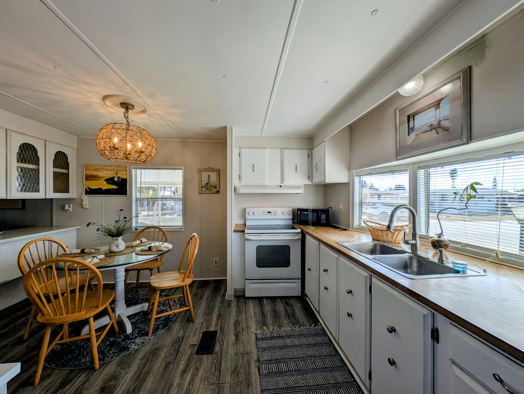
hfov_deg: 110.5
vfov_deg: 94.6
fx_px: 182
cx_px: 262
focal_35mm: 12
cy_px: 197
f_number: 1.95
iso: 42
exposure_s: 1/918
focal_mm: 2.23
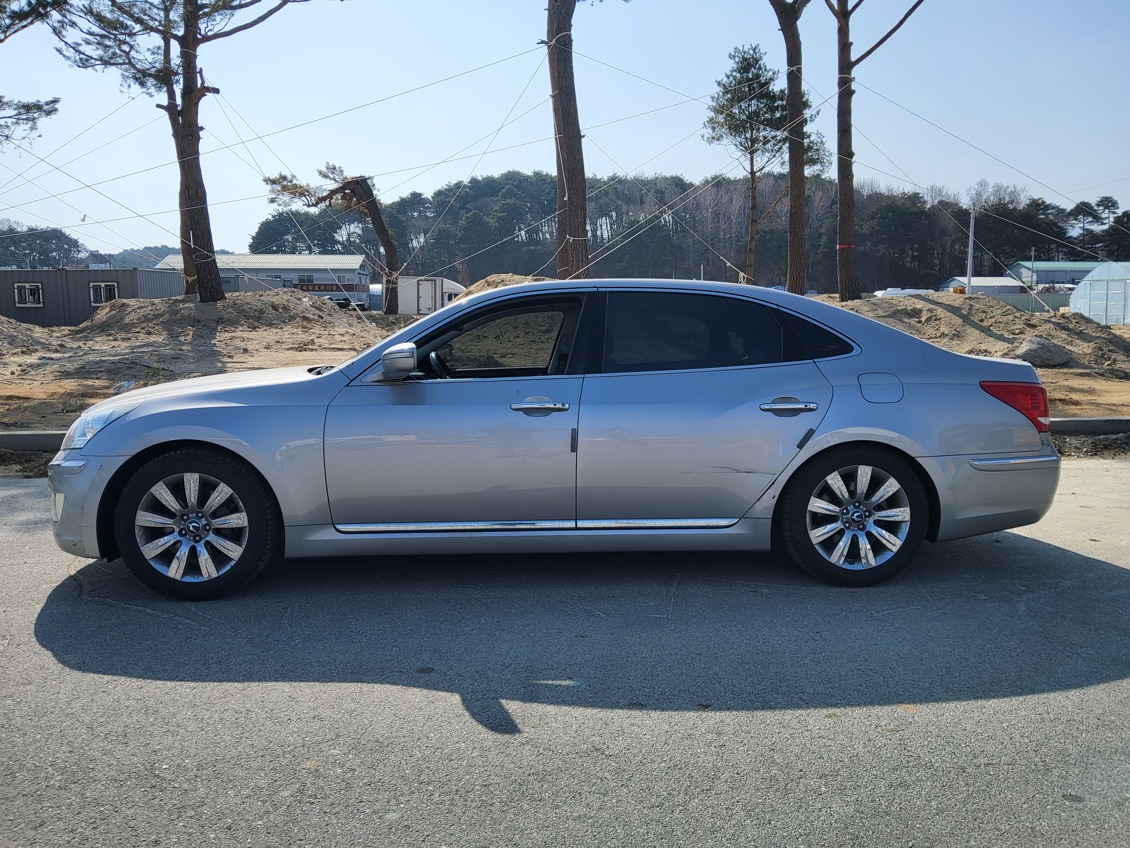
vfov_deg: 53.1
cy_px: 424
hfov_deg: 67.3
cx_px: 565
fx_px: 849
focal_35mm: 26
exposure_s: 1/1139
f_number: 1.8
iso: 12
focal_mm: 3.98
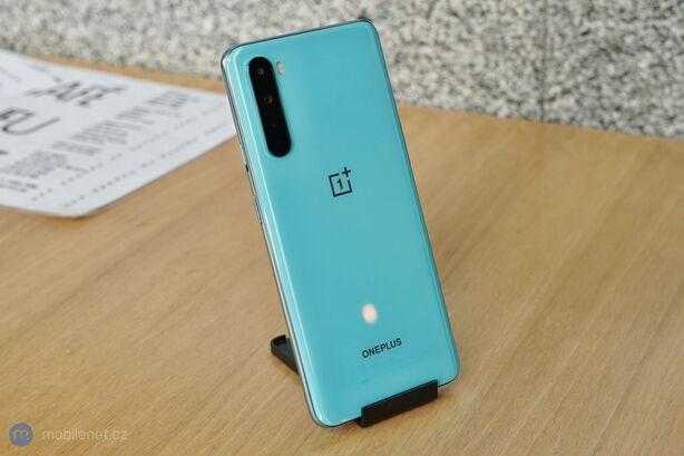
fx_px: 912
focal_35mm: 48
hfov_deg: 41.1
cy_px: 228
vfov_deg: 28.1
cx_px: 342
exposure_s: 1/160
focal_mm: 48
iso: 1000
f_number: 7.1
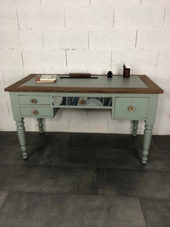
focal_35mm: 28
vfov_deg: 63.4
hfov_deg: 49.7
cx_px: 85
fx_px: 183
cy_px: 114
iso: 40
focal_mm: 3.99
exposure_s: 1/20
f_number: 1.8
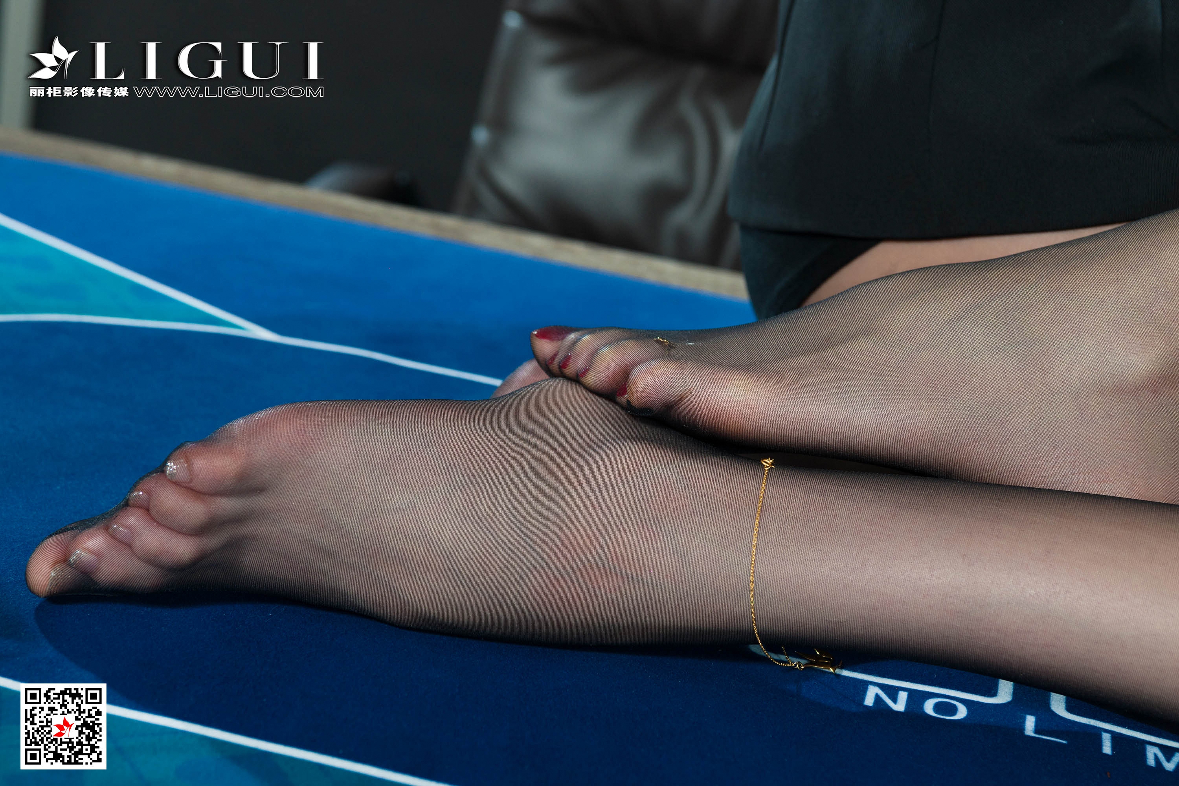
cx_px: 590
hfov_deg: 50.7
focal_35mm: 38
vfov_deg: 35.1
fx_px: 1244
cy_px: 393
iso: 200
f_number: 9
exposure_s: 1/125
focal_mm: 38
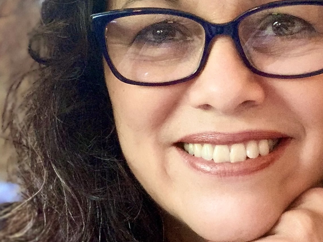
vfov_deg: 17.0
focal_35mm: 87
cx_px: 254
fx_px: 812
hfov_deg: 22.2
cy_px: 116
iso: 500
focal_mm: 2.87
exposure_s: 1/30
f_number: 2.2
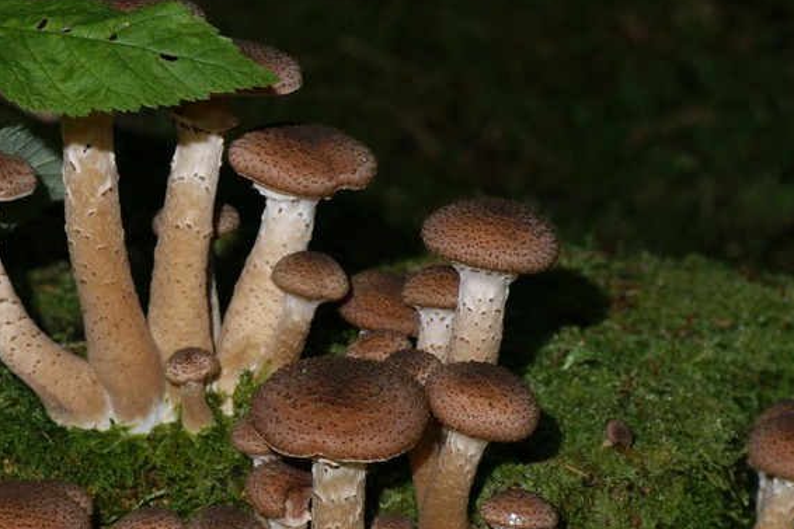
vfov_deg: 4.8
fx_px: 6306
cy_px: 419
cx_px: 53
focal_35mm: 286
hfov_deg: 7.2
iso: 100
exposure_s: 1/125
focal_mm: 90
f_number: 8
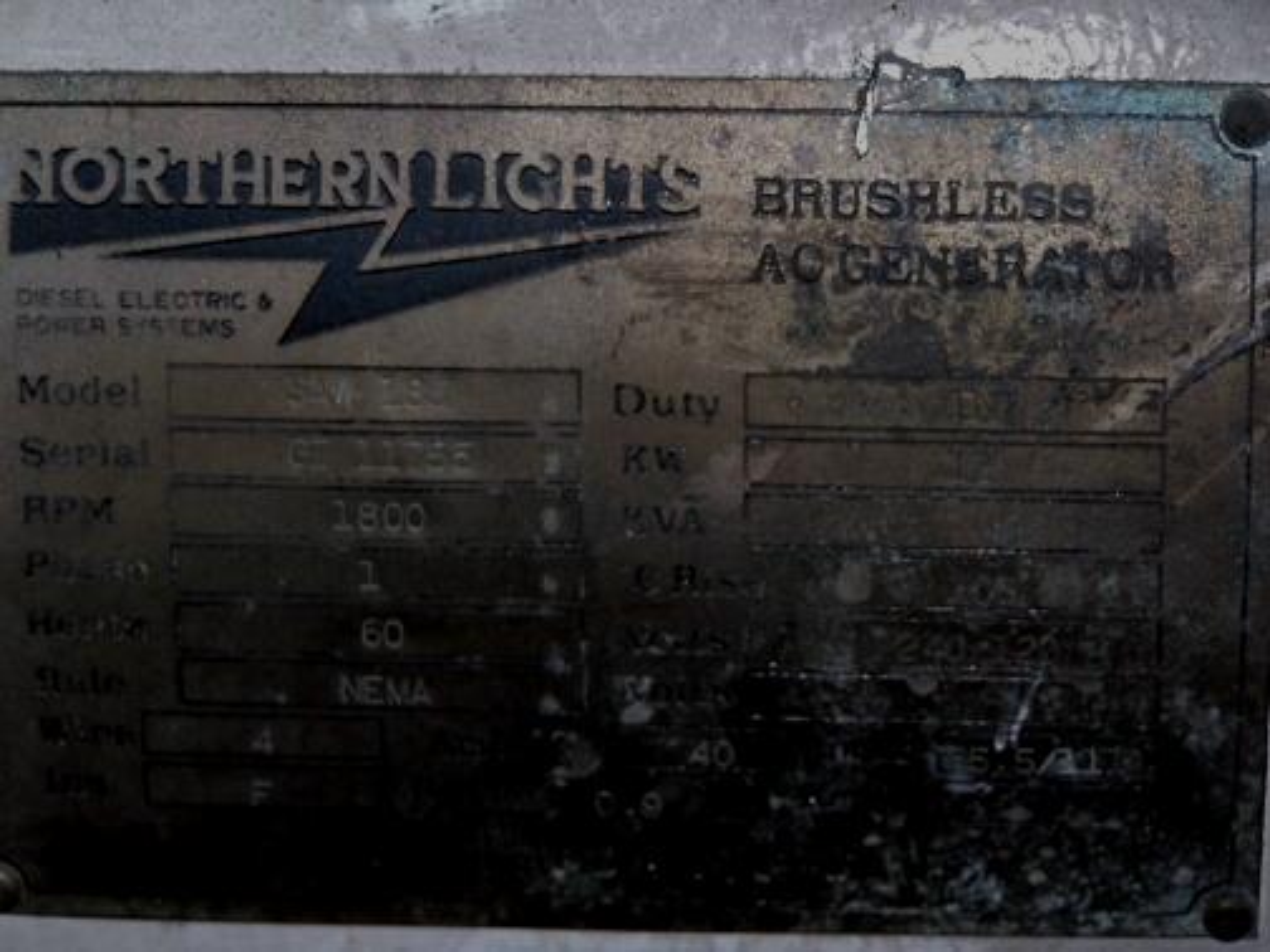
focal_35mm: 139
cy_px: 476
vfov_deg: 10.7
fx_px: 5100
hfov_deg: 14.2
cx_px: 635
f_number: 3.2
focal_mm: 23.1
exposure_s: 1/90
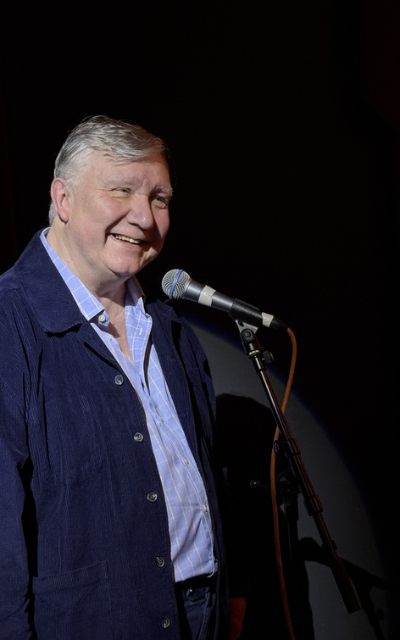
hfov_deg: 18.9
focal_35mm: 69
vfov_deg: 29.8
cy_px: 323
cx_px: 159
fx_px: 1203
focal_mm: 6.76
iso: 250
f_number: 1.78
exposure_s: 1/37
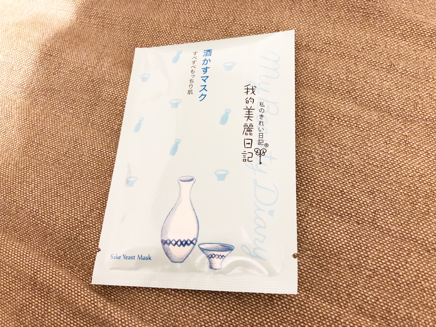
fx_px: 353
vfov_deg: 49.7
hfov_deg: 63.4
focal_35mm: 28
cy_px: 164
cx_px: 218
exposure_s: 1/6
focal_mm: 3.99
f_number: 1.8
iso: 80
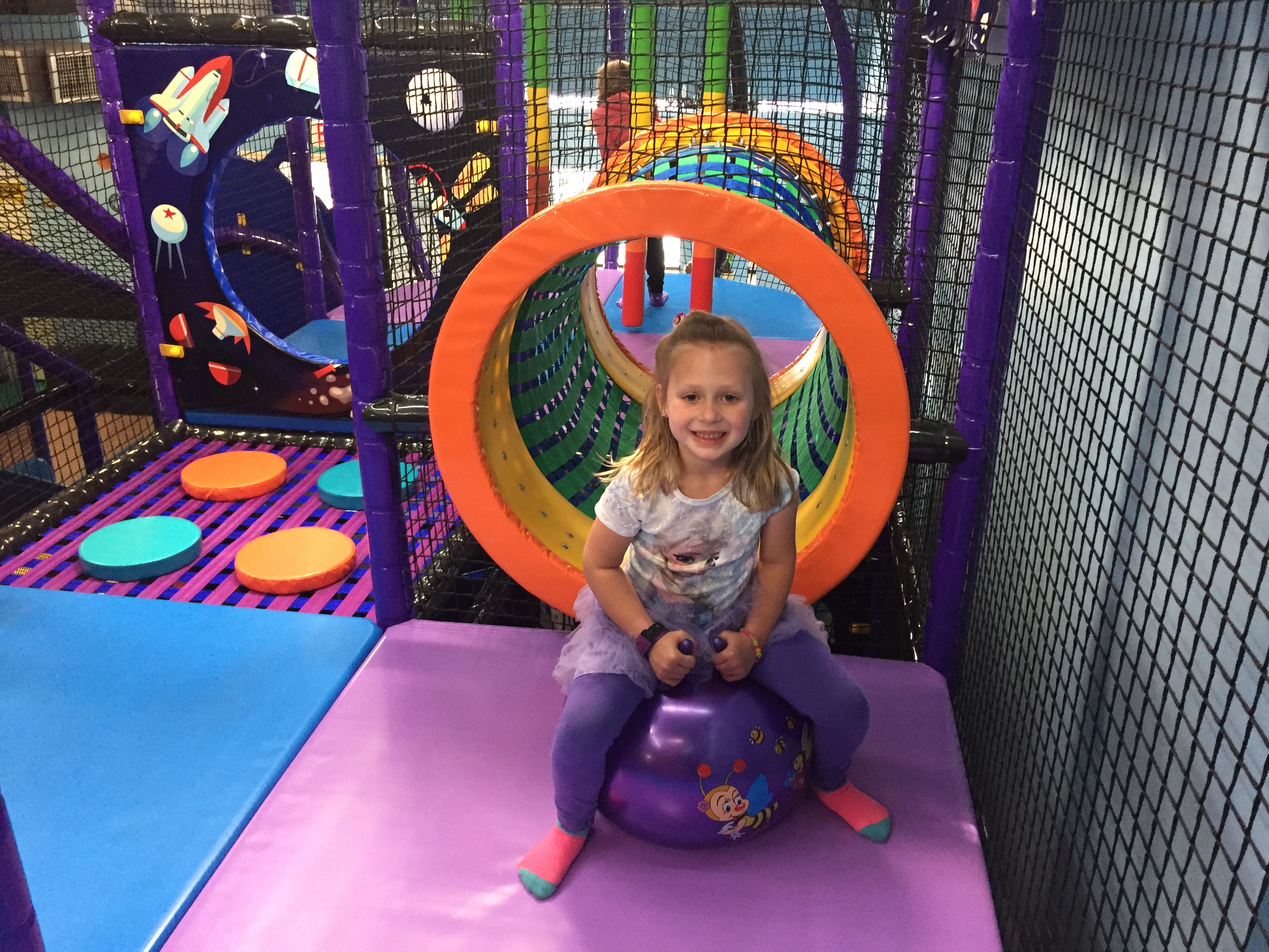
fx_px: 1063
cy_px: 476
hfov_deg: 61.7
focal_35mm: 29
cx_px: 634
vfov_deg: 48.2
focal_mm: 4.15
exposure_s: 1/30
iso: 200
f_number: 2.2
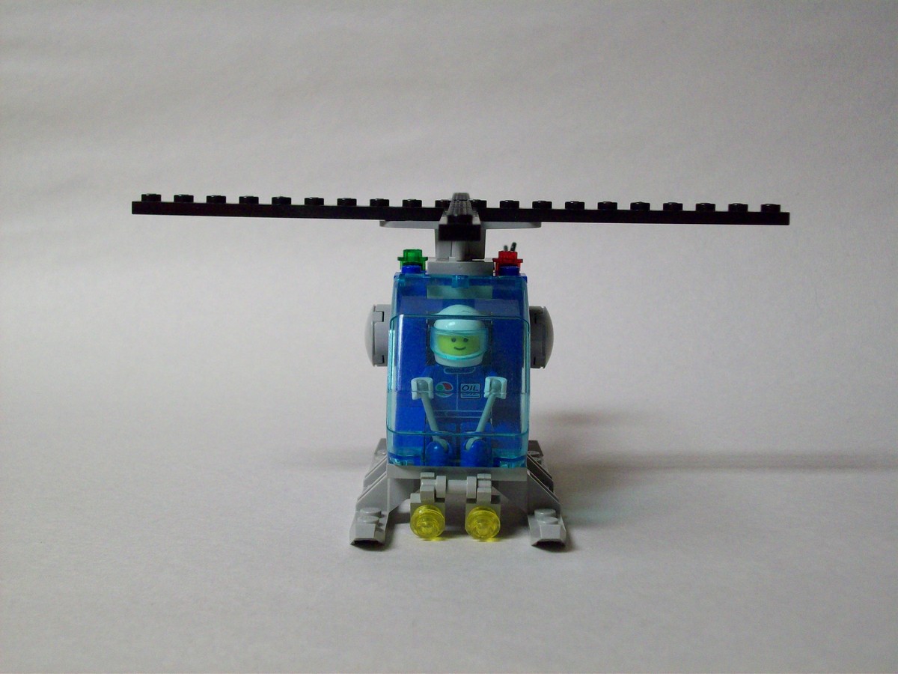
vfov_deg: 27.0
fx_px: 1401
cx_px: 449
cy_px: 337
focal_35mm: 54
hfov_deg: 35.5
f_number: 3.4
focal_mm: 9
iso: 160
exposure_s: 1/22.1
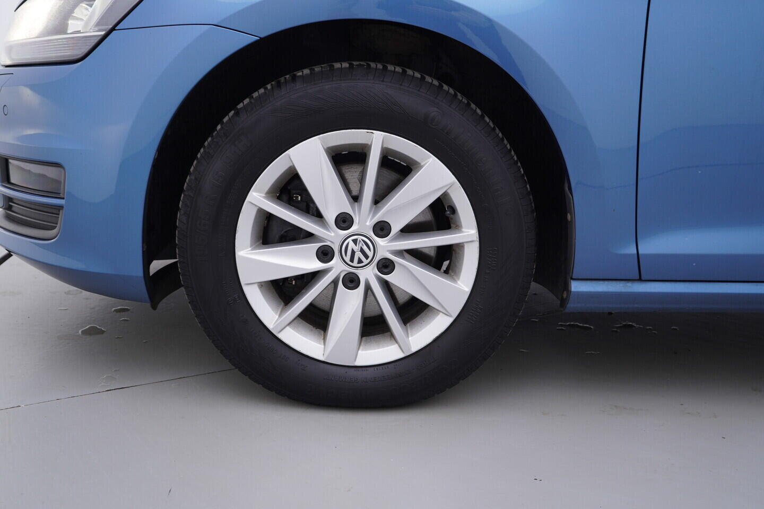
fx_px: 764
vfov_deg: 36.9
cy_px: 254
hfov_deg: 53.1
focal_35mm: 36
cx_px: 382
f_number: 3.5
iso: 125
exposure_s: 1/60
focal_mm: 24
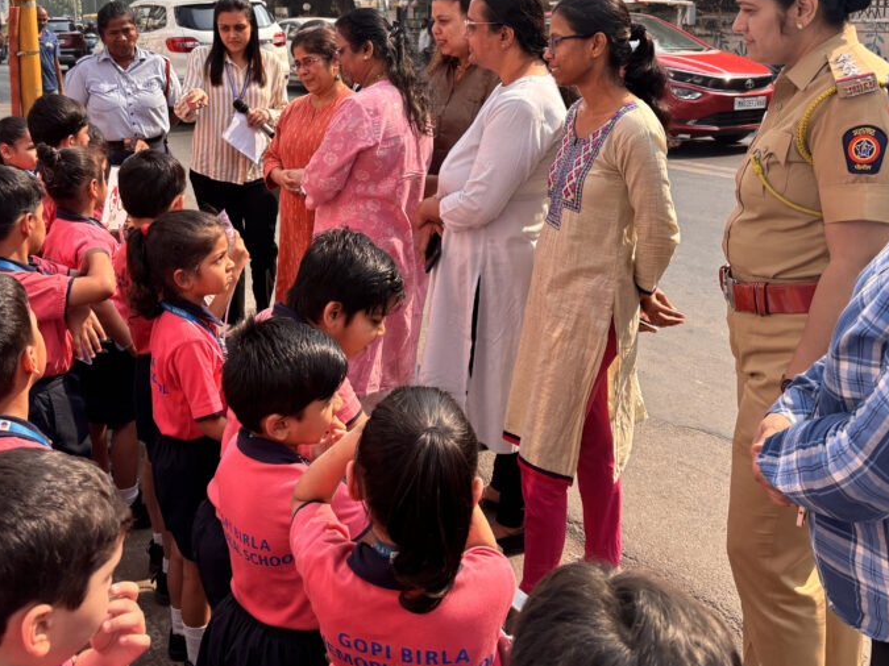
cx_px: 394
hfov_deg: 50.0
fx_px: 950
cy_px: 212
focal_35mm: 37
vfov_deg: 38.1
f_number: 1.6
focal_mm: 5.96
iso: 50
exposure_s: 1/851
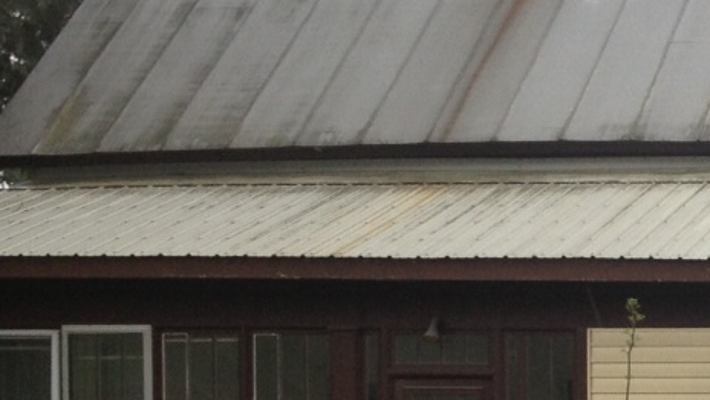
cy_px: 493
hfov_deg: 15.0
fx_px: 2523
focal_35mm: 134
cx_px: 1019
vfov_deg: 8.9
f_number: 2.4
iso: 50
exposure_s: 1/238
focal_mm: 4.28
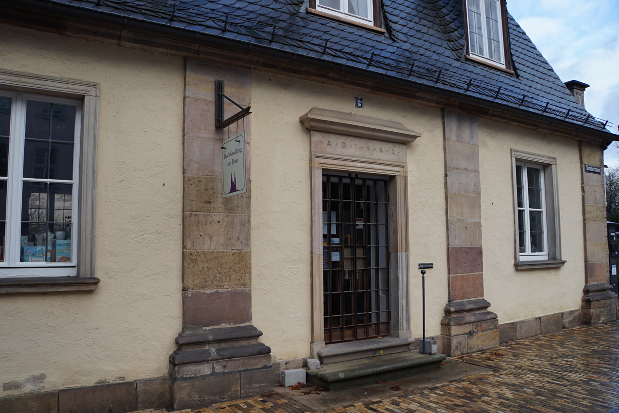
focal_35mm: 27
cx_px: 310
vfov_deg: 47.9
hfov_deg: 67.4
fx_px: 464
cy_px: 206
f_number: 4.5
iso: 100
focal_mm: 18
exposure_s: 1/160
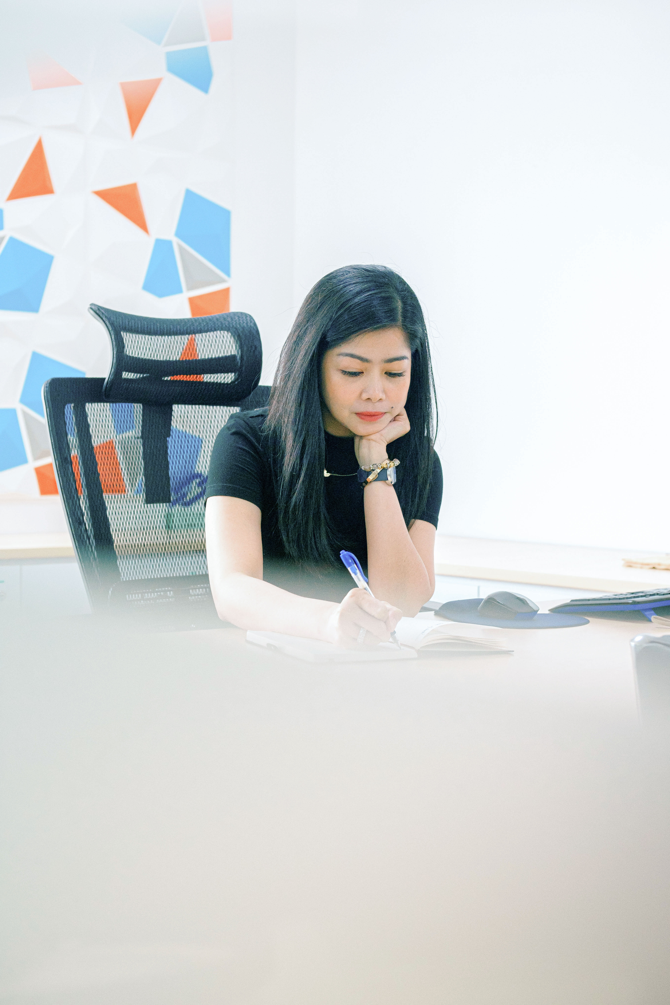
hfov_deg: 27.0
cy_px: 502
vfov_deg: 39.6
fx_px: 1396
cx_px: 335
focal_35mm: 50
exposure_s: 1/125
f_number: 2.8
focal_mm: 33
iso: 1600
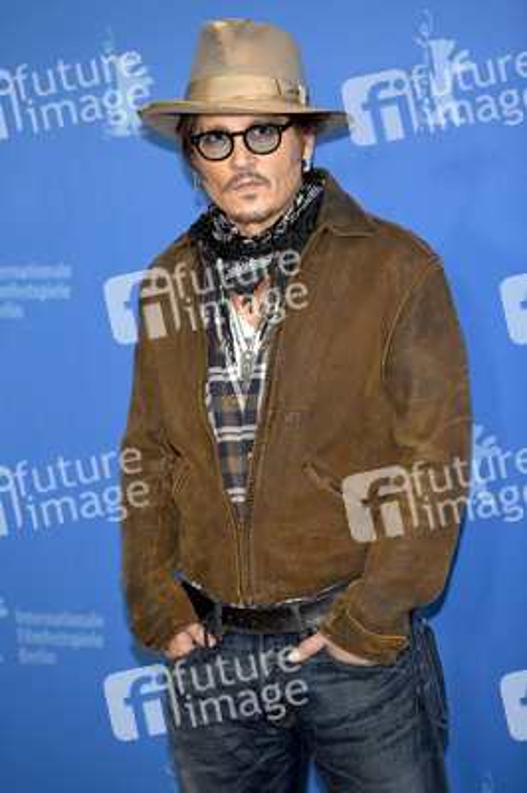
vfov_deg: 13.3
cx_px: 264
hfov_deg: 8.8
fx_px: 3409
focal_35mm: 155
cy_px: 396
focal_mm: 155
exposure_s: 1/400
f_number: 3.5
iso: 800
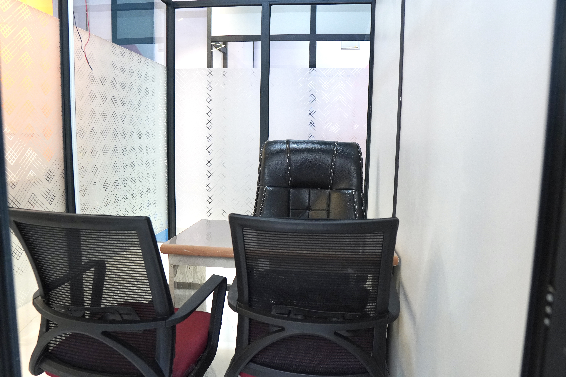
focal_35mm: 24
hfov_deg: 73.7
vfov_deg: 53.1
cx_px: 283
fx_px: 377
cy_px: 188
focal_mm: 16
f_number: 2.8
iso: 1600
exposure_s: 1/160
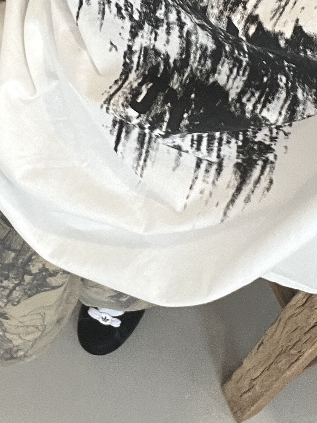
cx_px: 196
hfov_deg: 23.2
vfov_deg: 28.6
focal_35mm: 63
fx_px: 769
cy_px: -10
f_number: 2.2
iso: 160
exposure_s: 1/60
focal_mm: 2.71
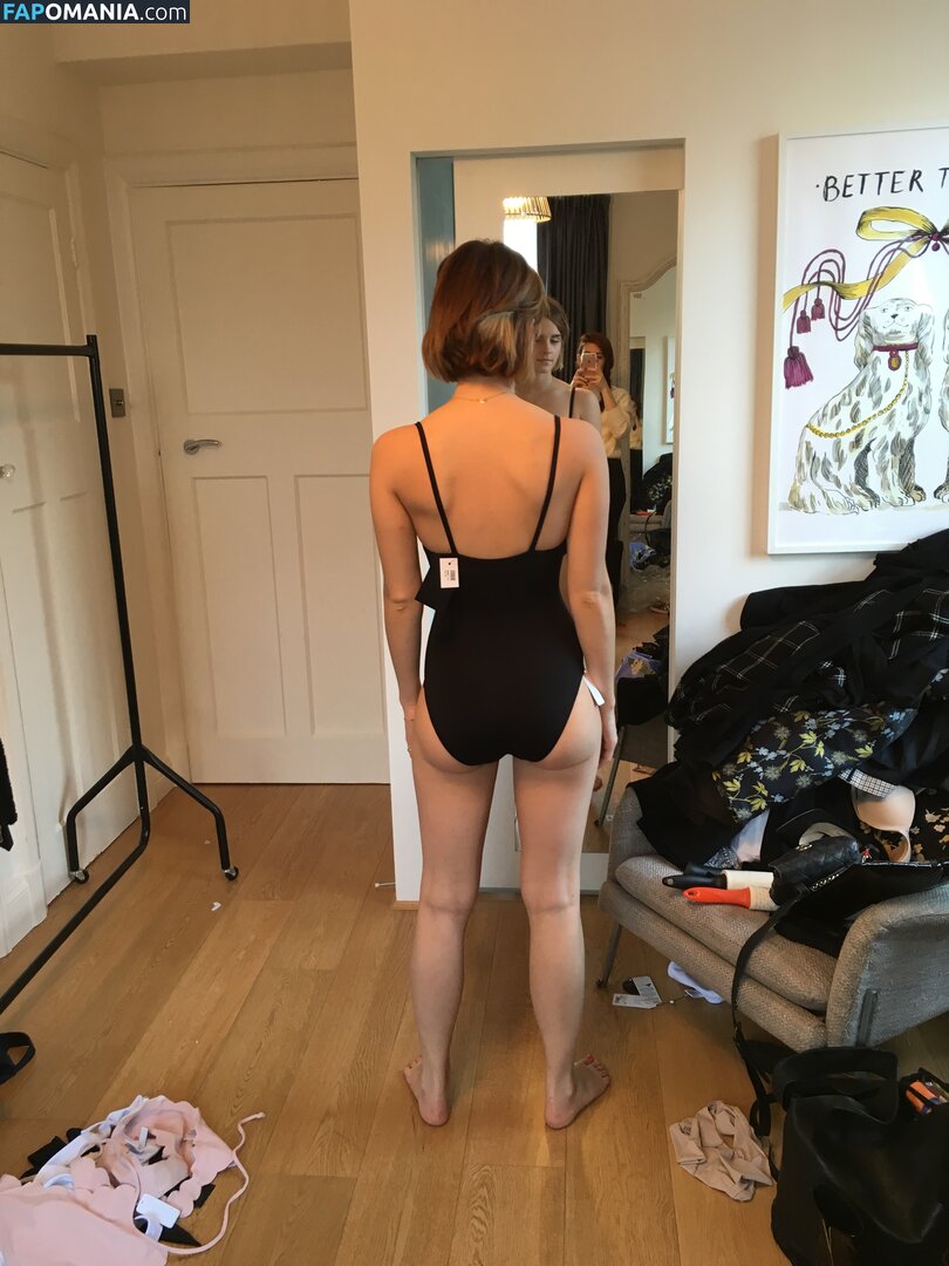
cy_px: 633
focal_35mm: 29
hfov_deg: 48.2
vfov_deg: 61.7
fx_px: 1060
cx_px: 474
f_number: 2.2
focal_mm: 4.15
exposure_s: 1/33
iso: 64
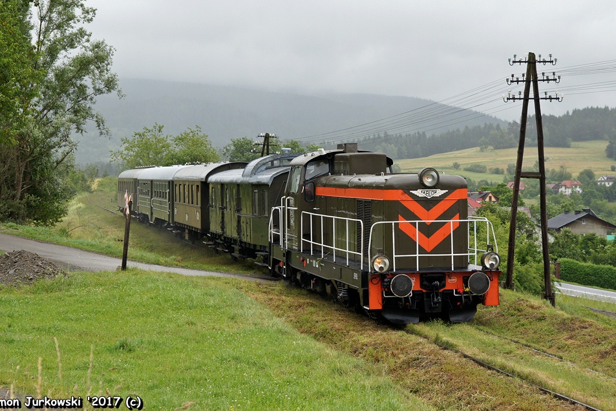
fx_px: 1241
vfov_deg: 18.8
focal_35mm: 73
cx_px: 297
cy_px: 194
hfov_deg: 27.9
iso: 200
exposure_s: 1/1000
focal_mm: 45
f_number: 4
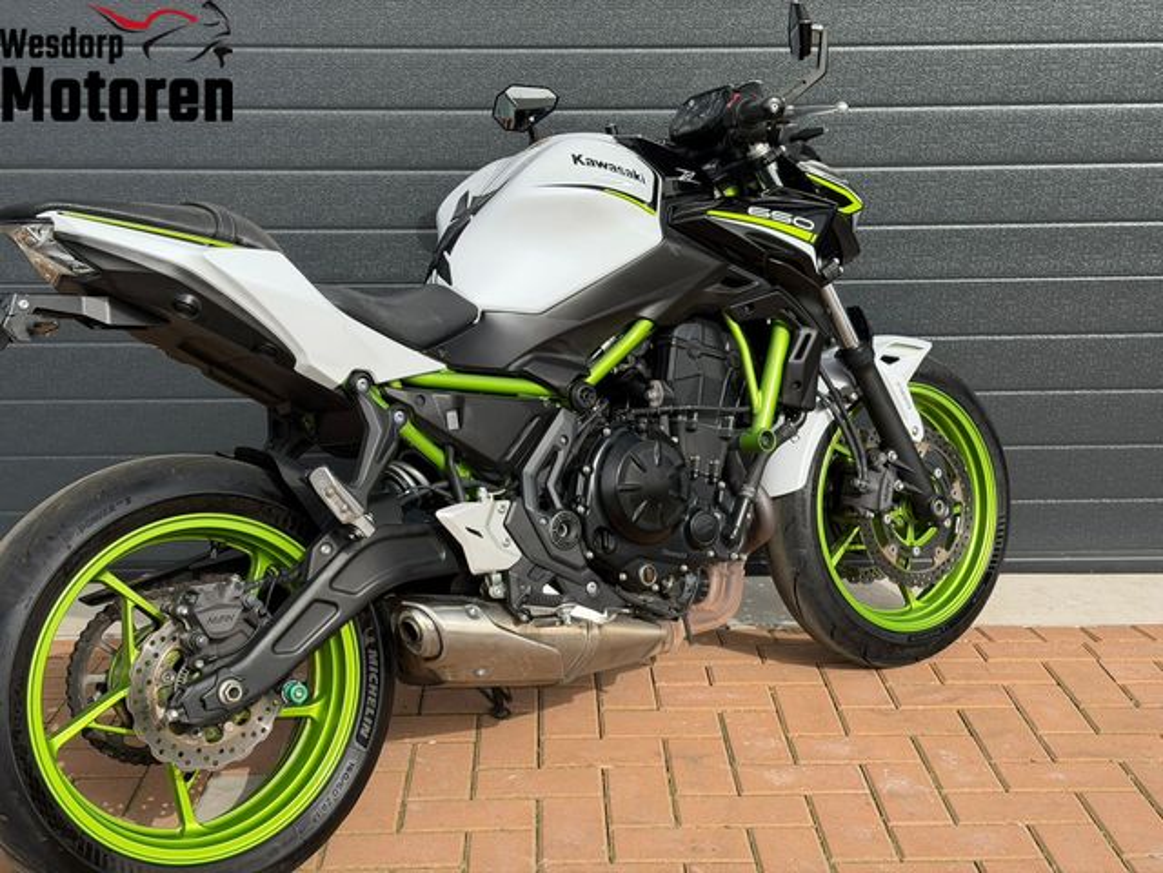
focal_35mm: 48
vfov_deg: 30.3
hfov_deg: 39.7
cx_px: 582
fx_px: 1613
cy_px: 436
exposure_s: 1/3534
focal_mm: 6.76
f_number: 1.78
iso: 100
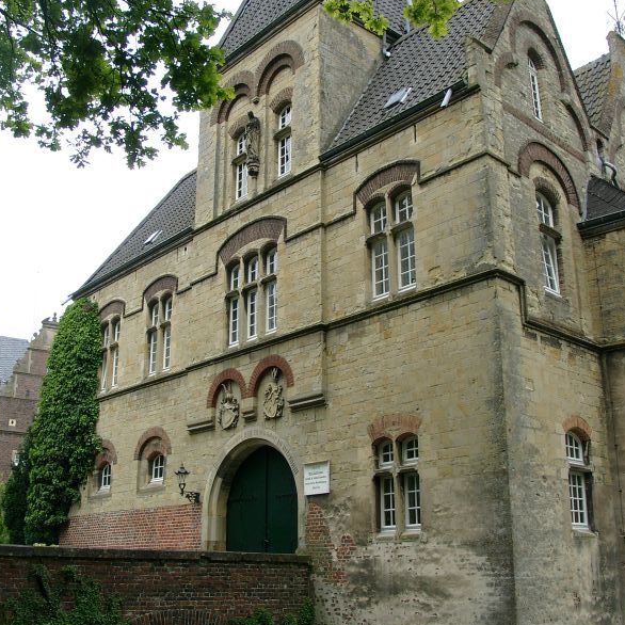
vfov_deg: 40.9
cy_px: 307
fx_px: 838
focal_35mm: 41
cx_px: 311
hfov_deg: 40.9
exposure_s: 1/176
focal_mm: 7.13
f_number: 4
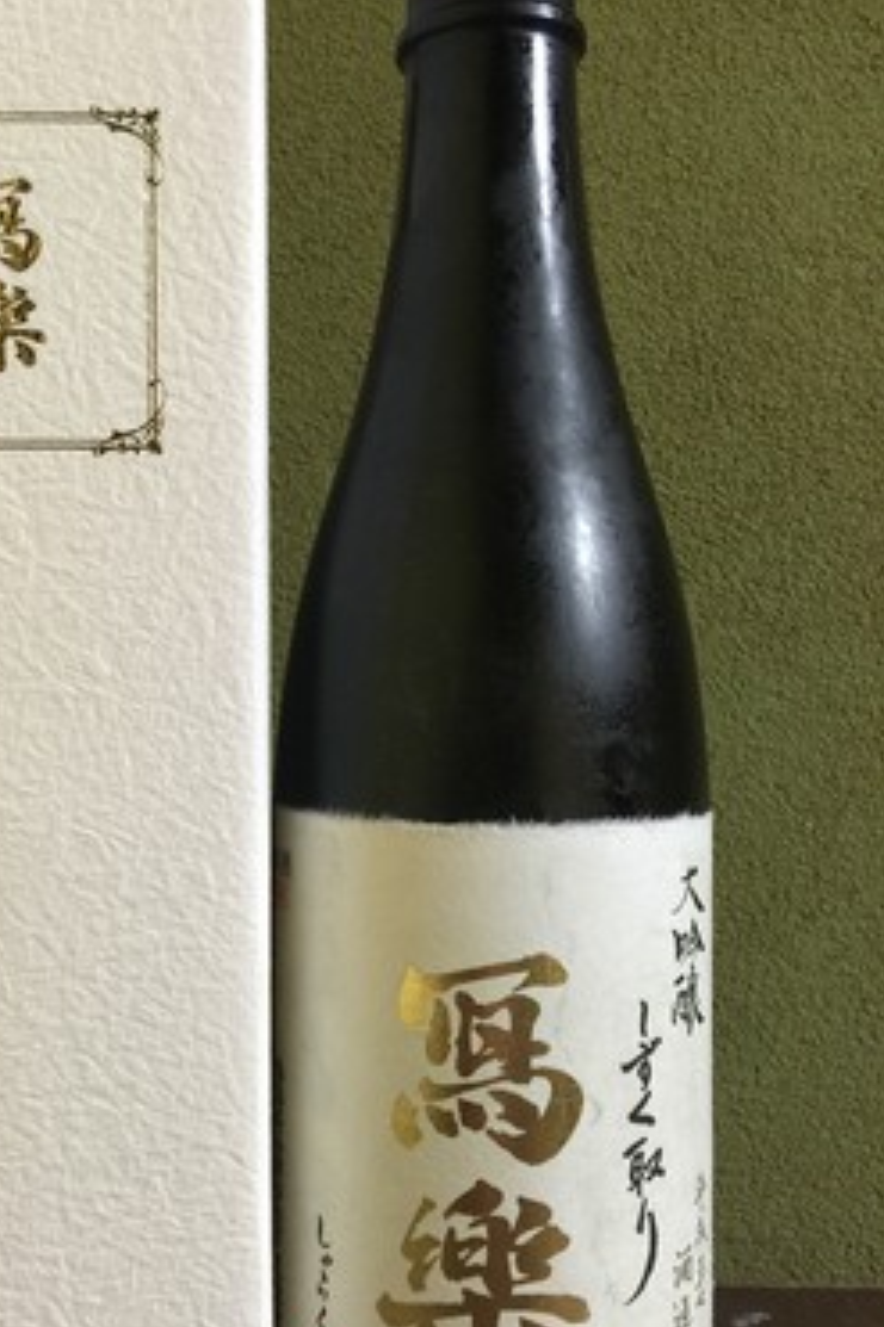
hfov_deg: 33.6
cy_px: 733
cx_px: 247
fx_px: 1438
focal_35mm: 39
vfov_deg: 49.5
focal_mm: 4.15
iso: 80
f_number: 2.2
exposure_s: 1/15
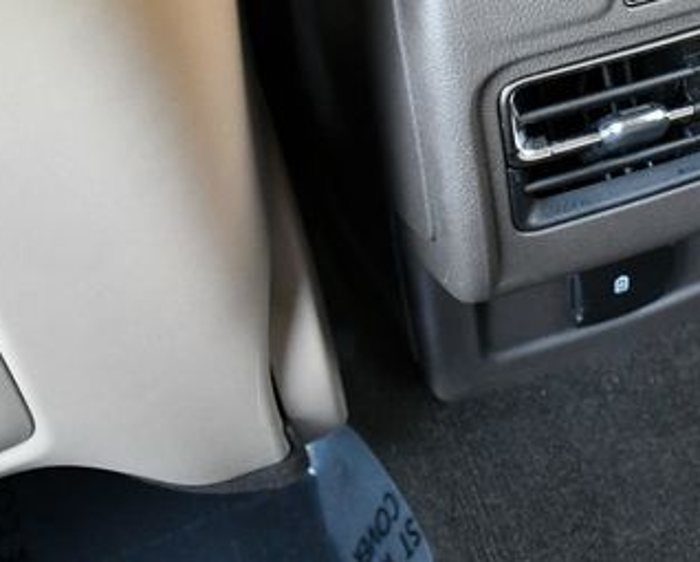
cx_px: 619
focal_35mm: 68
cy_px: 119
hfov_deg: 27.0
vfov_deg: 22.2
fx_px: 1410
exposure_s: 1/125
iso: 2200
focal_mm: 18
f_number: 3.5
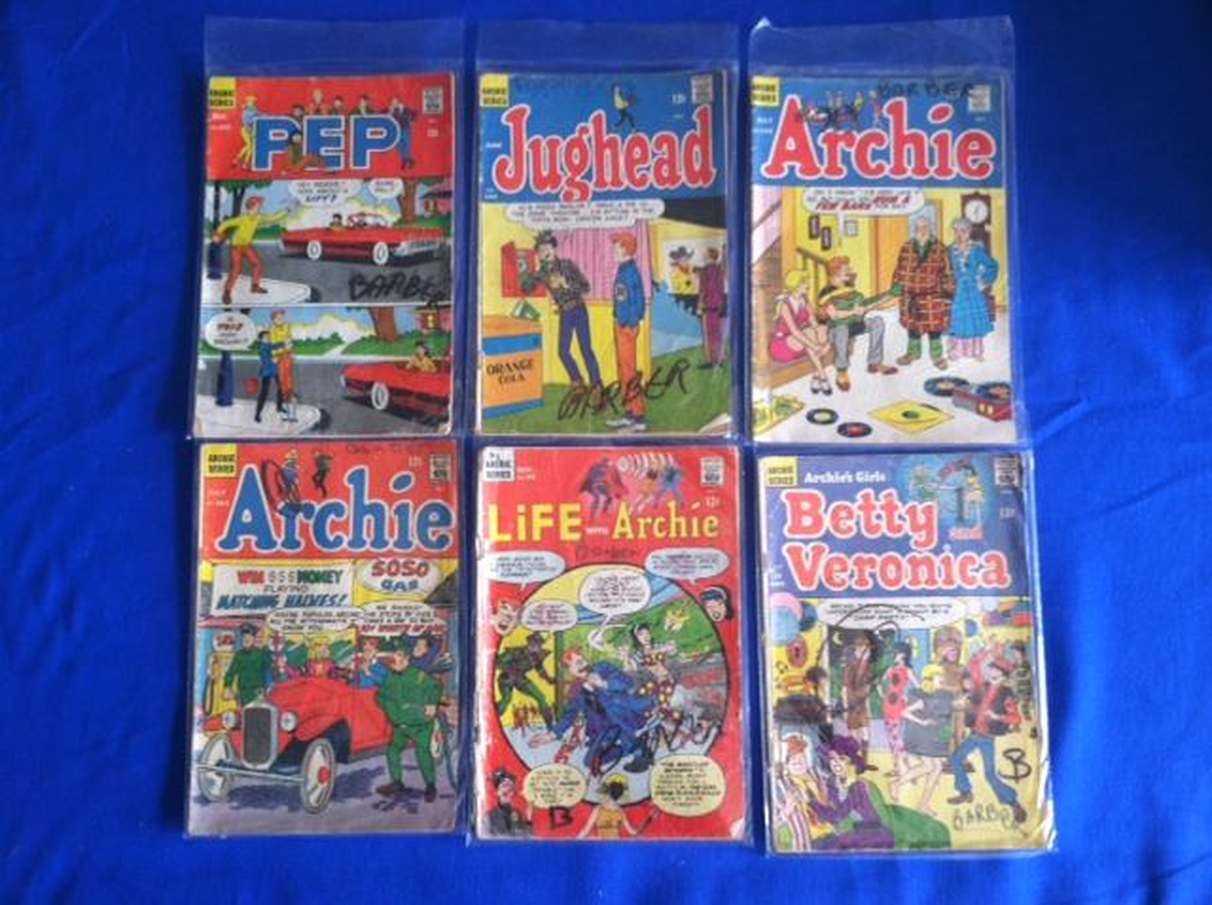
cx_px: 606
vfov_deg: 40.6
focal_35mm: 35
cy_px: 452
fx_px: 1224
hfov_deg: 52.7
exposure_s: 1/17
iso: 80
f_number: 2.8
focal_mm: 3.85
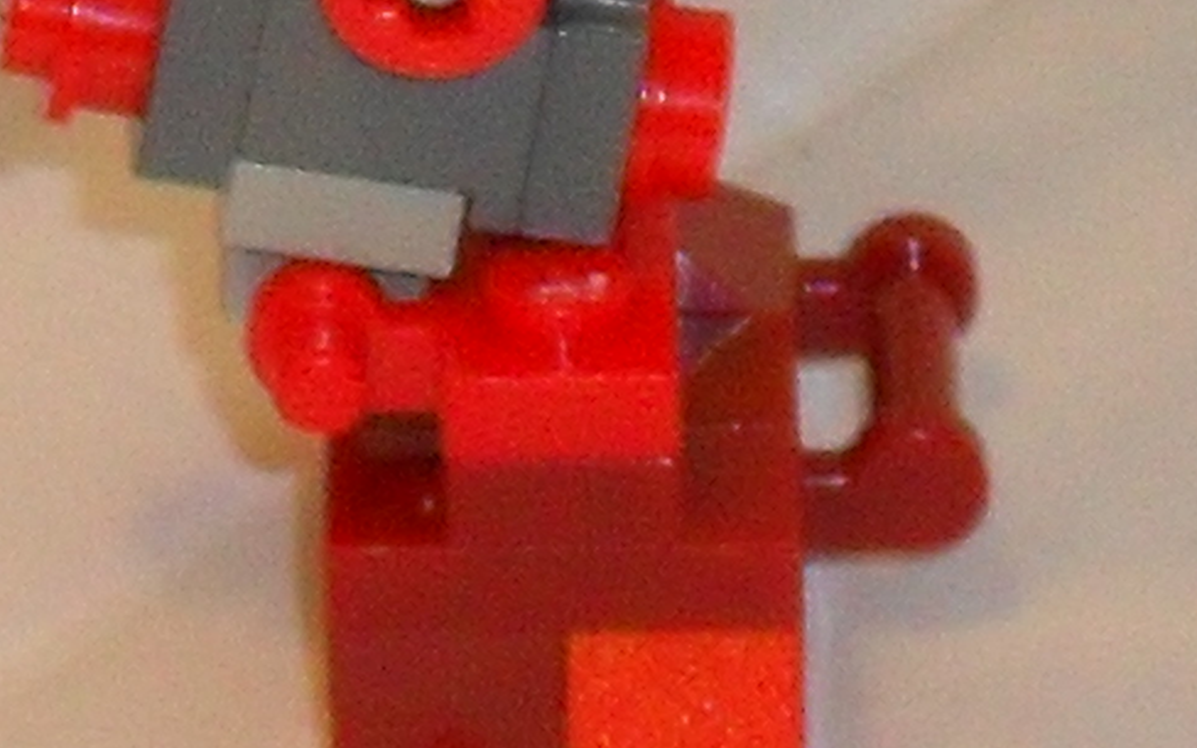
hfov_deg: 4.0
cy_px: -2055
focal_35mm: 523
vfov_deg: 2.5
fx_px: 17061
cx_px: -267
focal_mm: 11.7
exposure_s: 1/60
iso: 200
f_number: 4.6
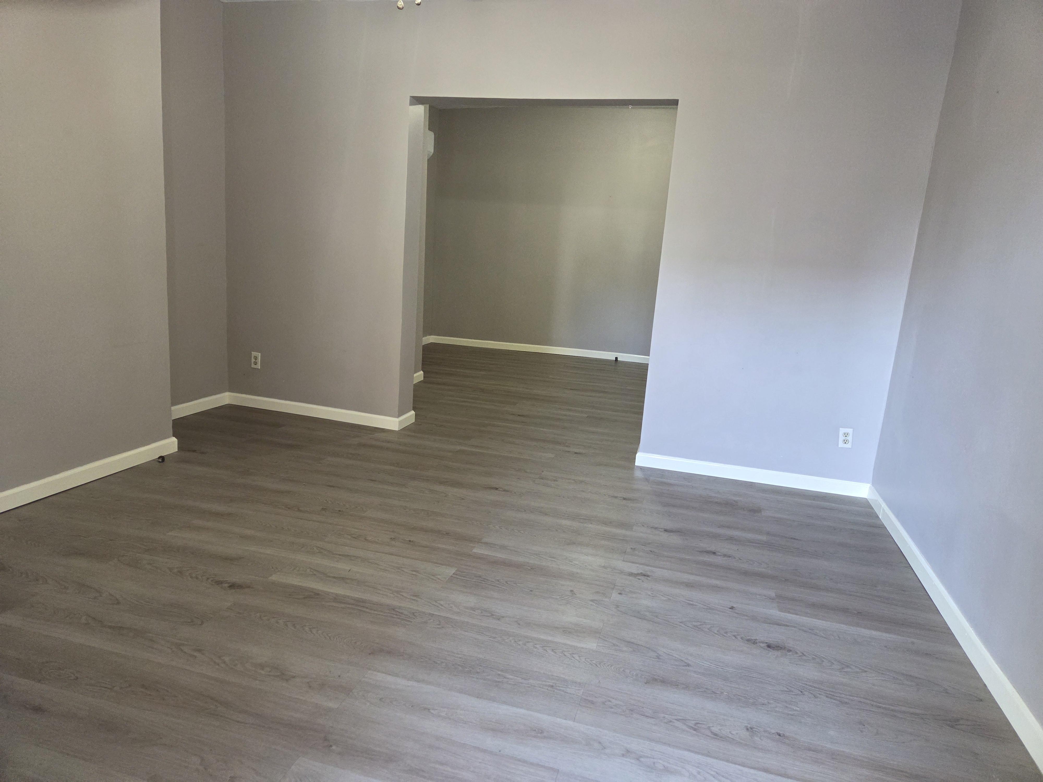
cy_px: 391
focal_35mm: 23
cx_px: 522
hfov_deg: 73.9
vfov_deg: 58.9
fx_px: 693
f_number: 1.8
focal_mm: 5.4
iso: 500
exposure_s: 1/120
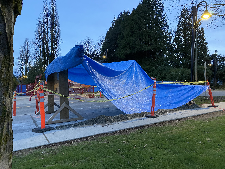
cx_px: 112
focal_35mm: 26
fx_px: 169
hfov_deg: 67.3
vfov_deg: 53.1
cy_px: 84
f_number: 1.8
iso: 500
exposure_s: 1/41
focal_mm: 4.25
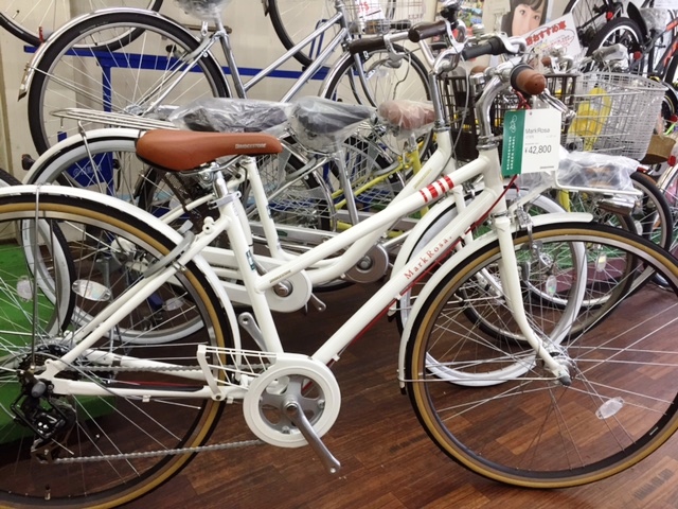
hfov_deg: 61.7
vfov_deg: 48.2
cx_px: 339
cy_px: 254
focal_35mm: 29
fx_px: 568
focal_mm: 4.15
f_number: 2.2
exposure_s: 1/33
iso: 50
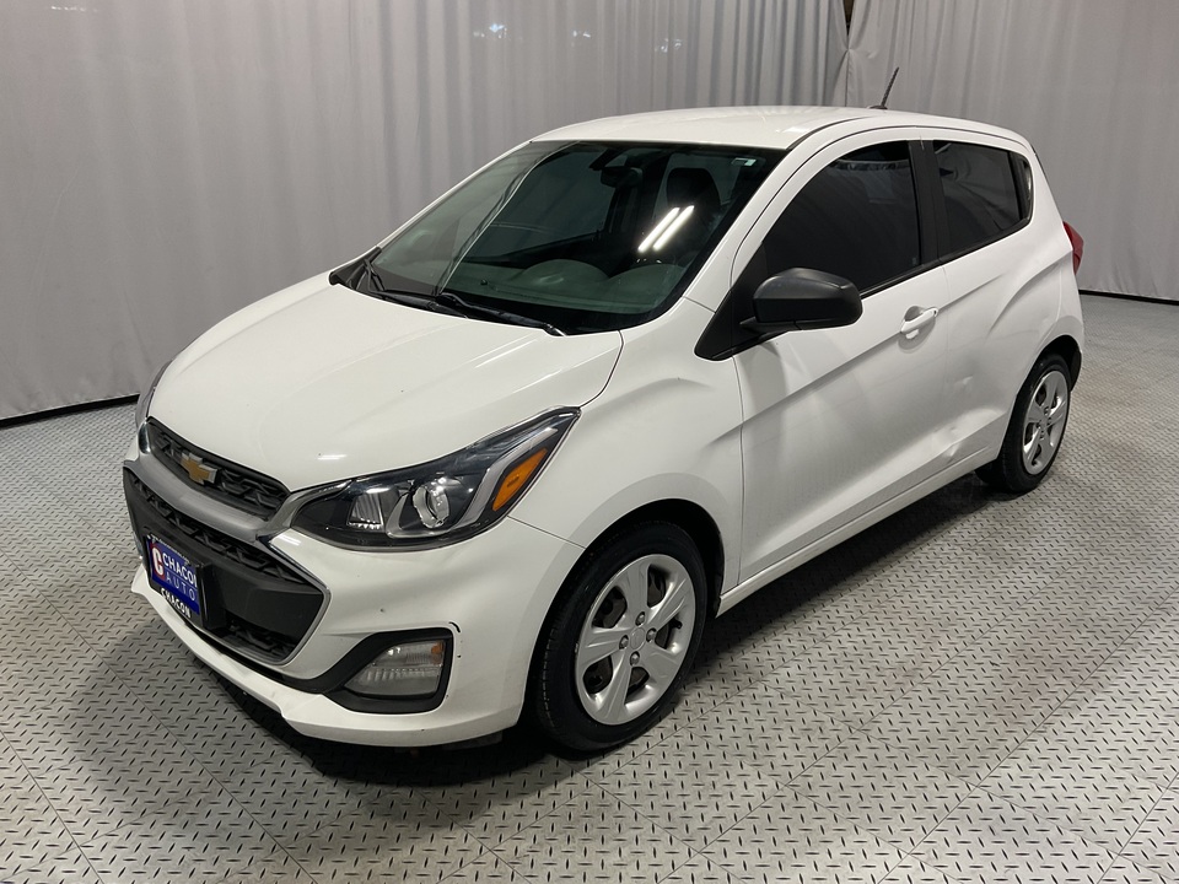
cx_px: 590
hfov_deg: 61.7
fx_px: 988
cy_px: 442
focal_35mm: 29
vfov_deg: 48.2
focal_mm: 3
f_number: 1.8
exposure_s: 1/120
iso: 64
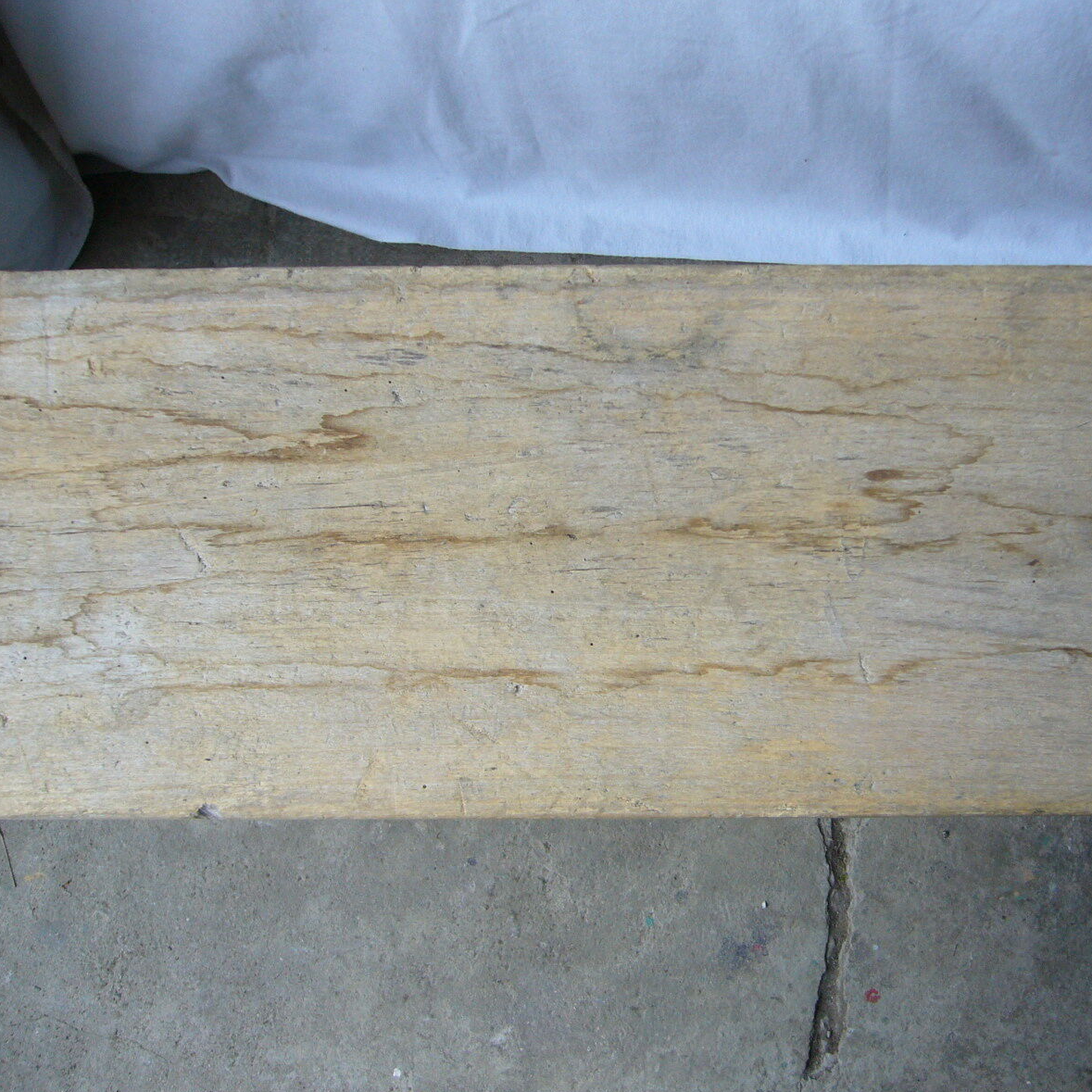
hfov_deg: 39.7
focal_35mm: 42
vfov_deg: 40.0
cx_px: 706
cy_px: 555
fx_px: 1499
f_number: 2.8
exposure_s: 1/15
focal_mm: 5.8
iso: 100
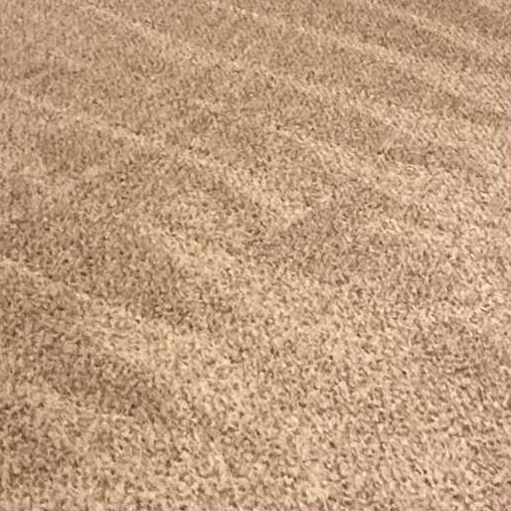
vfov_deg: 20.8
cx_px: 405
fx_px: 1236
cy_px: -195
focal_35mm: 74
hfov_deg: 23.0
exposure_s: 1/60
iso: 1000
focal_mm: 2.22
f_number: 2.2
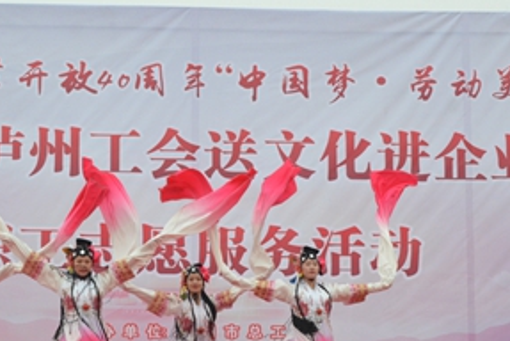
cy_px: 202
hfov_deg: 16.3
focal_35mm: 125
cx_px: 183
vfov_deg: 11.0
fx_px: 1773
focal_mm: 48
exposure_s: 1/350
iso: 1250
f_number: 9.5
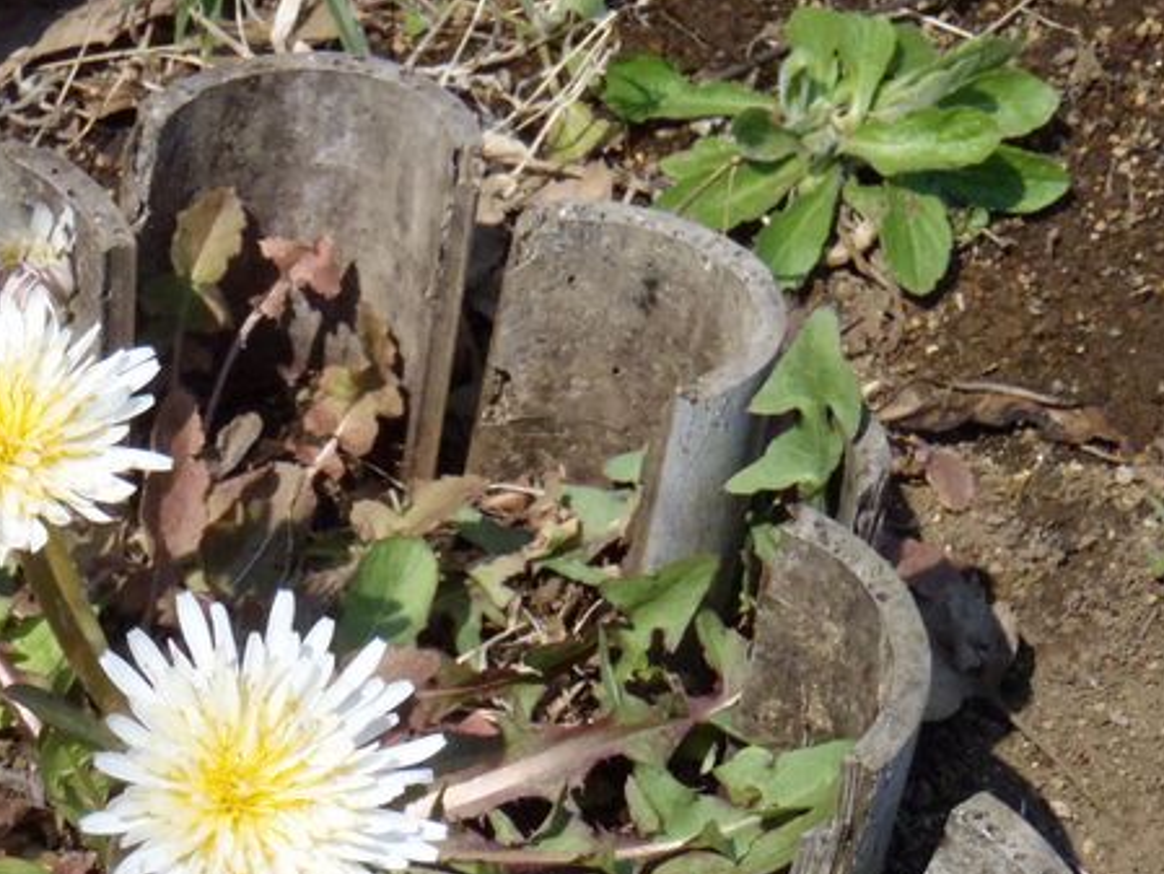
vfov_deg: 11.4
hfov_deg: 15.1
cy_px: 757
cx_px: 275
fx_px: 4373
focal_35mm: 130
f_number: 16
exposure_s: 1/160
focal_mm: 13.09
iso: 400
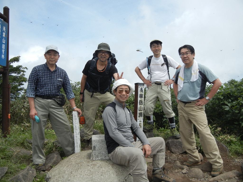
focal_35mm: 30
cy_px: 91
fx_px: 211
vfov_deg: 46.8
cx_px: 122
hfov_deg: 60.0
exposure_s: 1/392
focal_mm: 5.4
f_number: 7
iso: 160
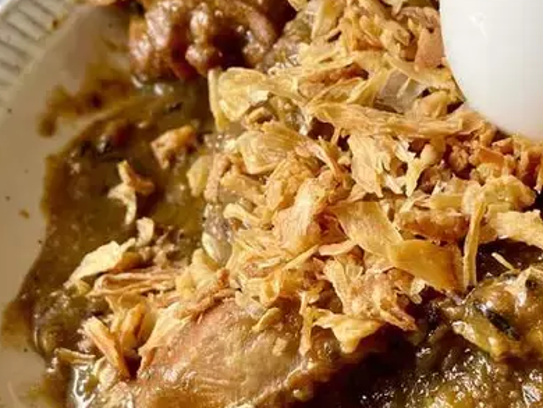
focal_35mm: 40
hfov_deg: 46.8
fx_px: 628
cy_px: 203
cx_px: 269
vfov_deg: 36.0
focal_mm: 4.25
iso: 64
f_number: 1.8
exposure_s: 1/122
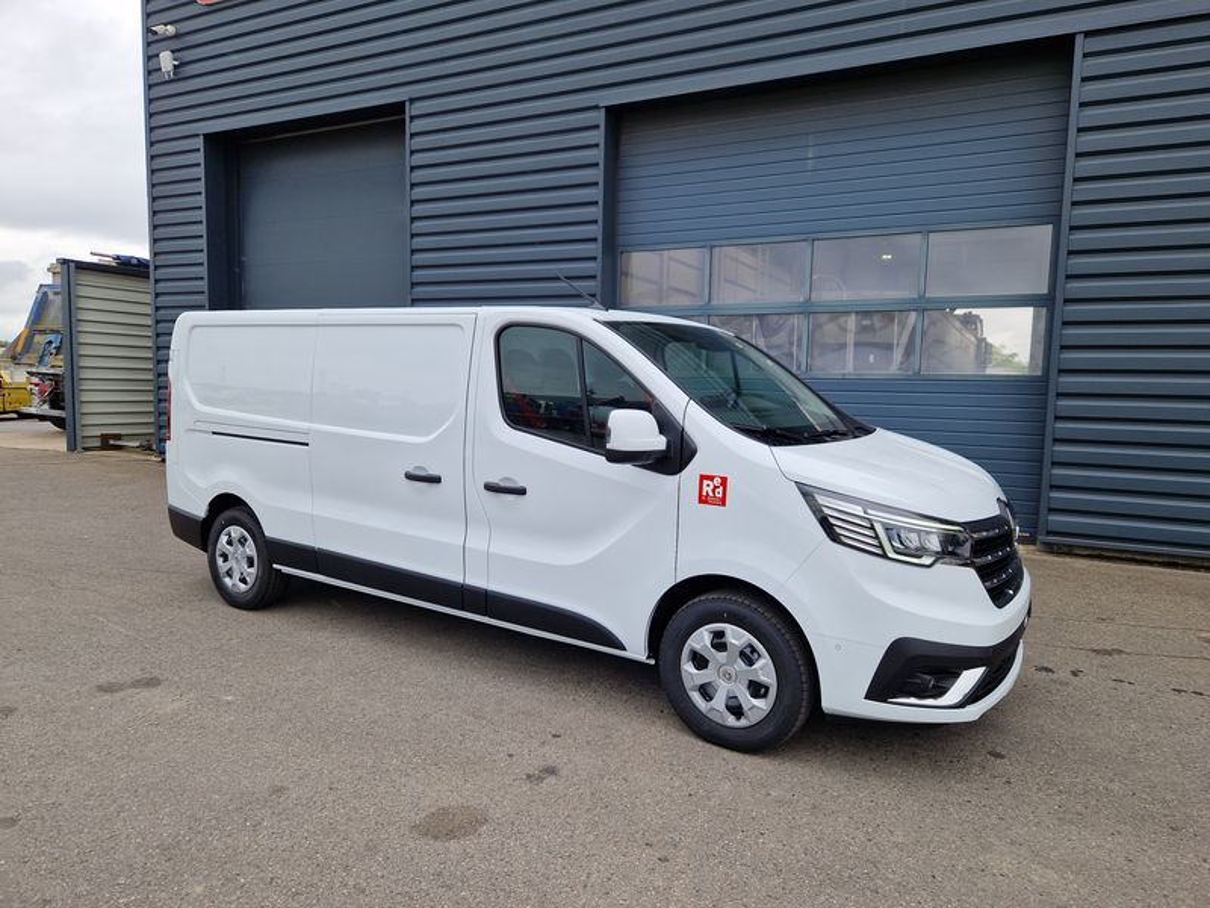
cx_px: 605
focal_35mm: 23
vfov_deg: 58.9
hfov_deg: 73.9
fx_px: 804
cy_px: 454
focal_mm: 5.4
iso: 50
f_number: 1.8
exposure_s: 1/3788
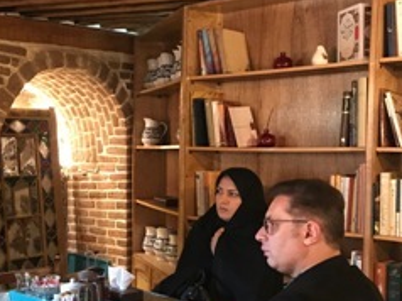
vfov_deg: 26.4
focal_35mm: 55
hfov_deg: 33.6
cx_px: 63
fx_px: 638
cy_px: 184
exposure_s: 1/4
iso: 100
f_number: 1.8
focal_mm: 3.99
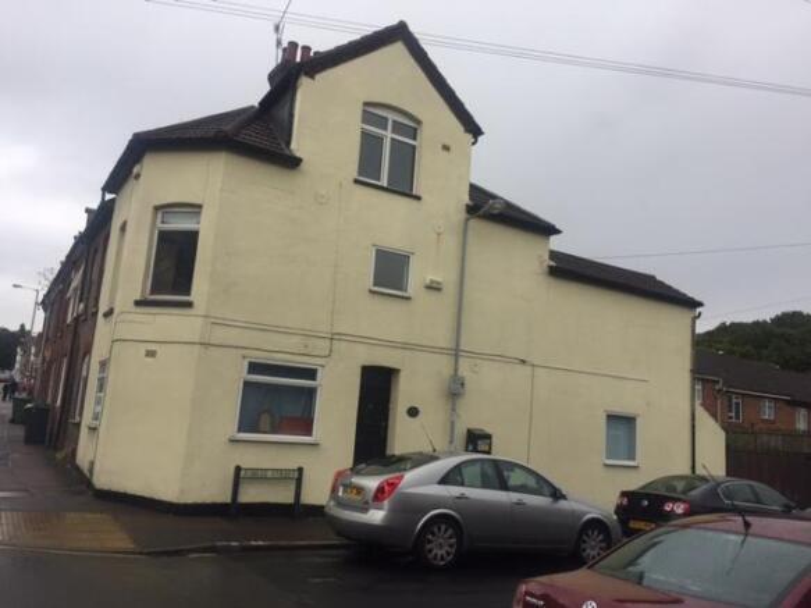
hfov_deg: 61.7
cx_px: 406
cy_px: 304
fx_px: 679
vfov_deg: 48.2
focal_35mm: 29
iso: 32
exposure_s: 1/573
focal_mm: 4.15
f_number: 2.2
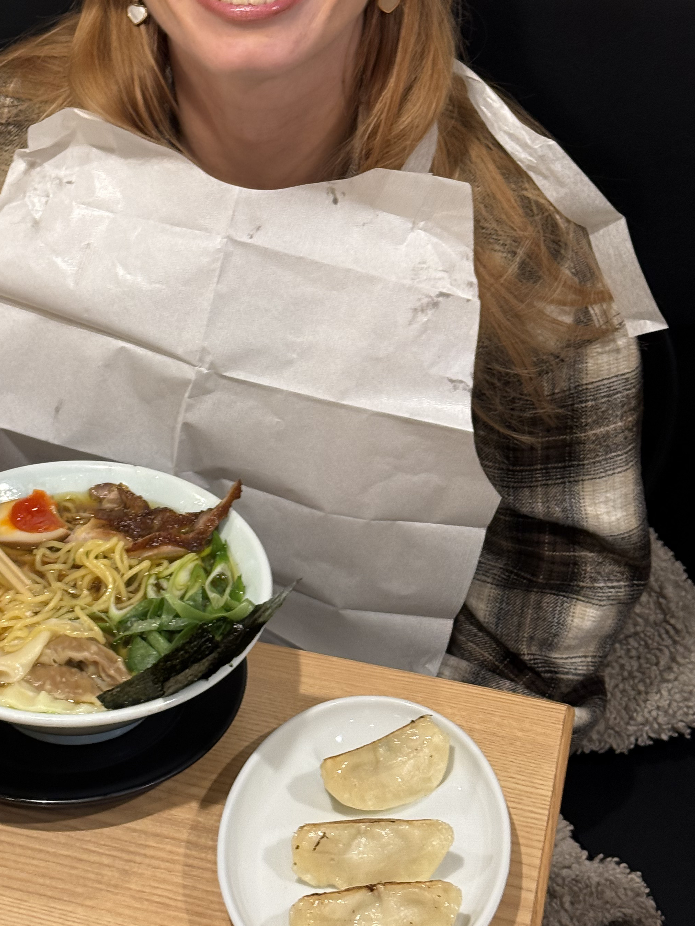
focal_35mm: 72
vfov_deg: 26.9
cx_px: 211
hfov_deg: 20.3
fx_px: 1927
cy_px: 330
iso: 100
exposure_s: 1/50
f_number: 1.78
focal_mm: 6.76
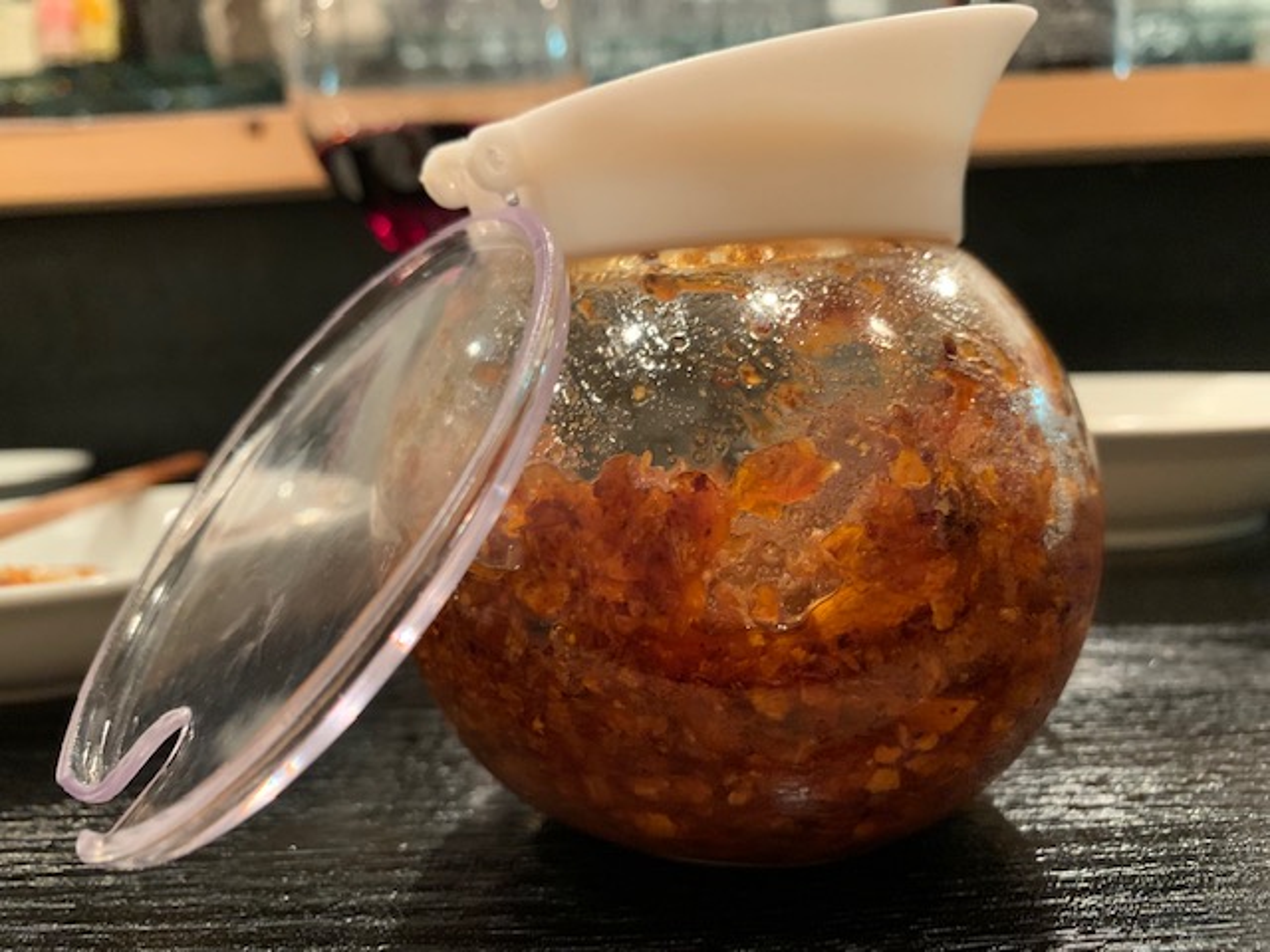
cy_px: 476
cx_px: 635
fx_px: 954
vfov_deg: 53.1
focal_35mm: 26
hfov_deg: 67.3
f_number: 1.8
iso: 400
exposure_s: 1/30
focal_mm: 4.25
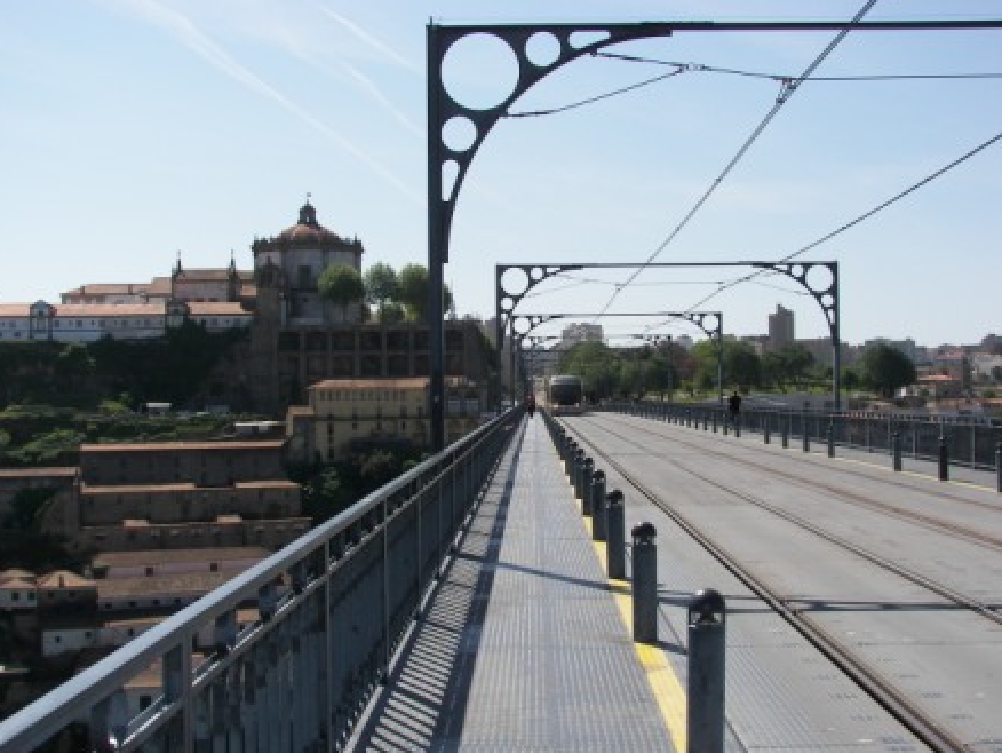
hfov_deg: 42.1
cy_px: 375
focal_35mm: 45
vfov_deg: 32.2
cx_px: 499
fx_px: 1303
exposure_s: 1/640
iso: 50
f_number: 4
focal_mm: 7.3
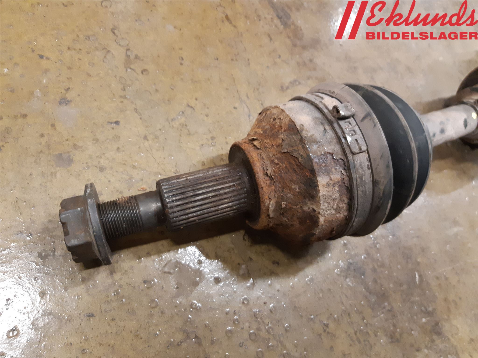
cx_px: 239
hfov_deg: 67.3
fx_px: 359
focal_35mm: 26
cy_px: 179
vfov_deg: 53.1
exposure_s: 1/25
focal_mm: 3.93
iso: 320
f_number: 1.7
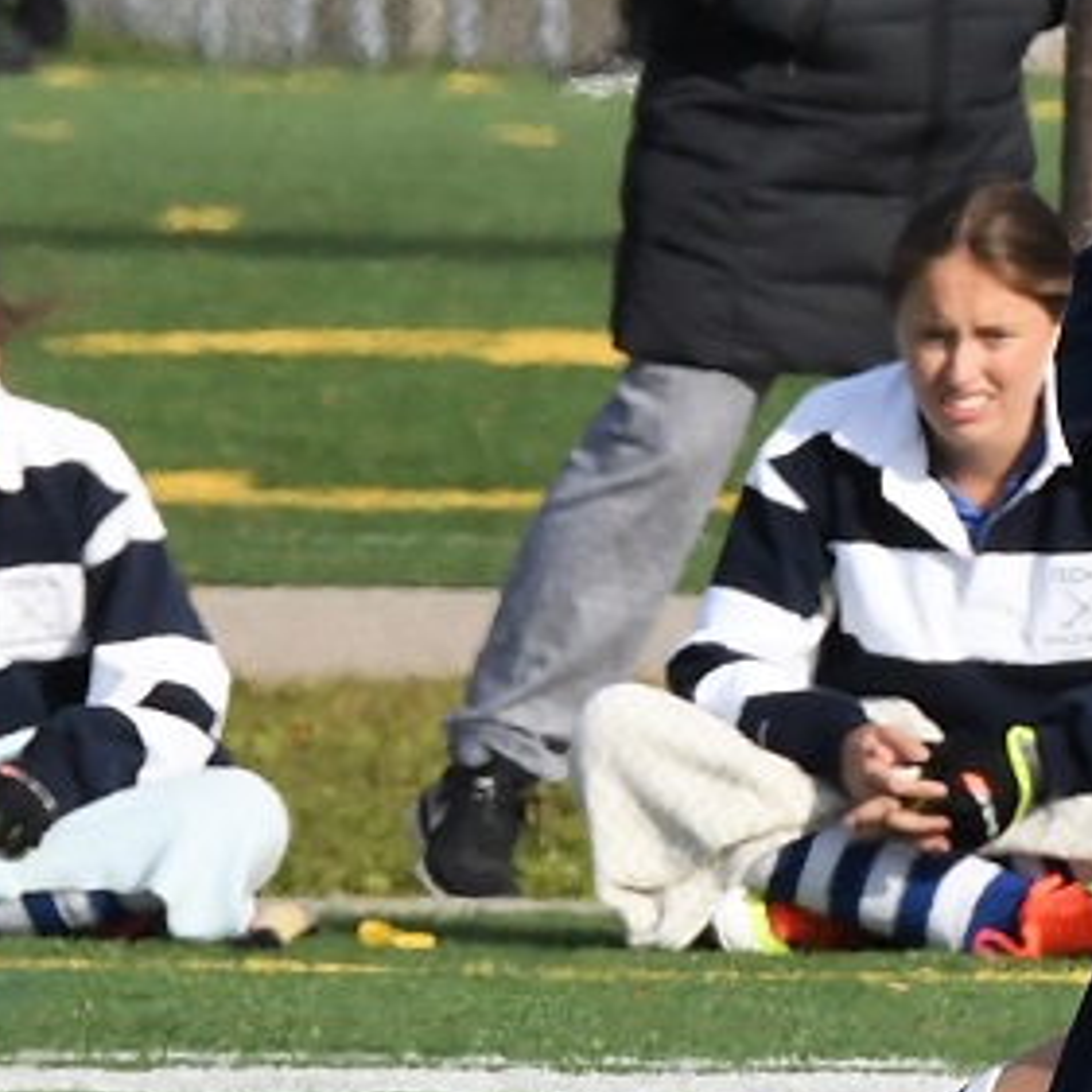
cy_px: 507
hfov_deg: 2.0
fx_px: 30551
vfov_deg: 2.0
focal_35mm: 856
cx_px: 1784
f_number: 10
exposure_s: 1/1000
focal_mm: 200
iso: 500
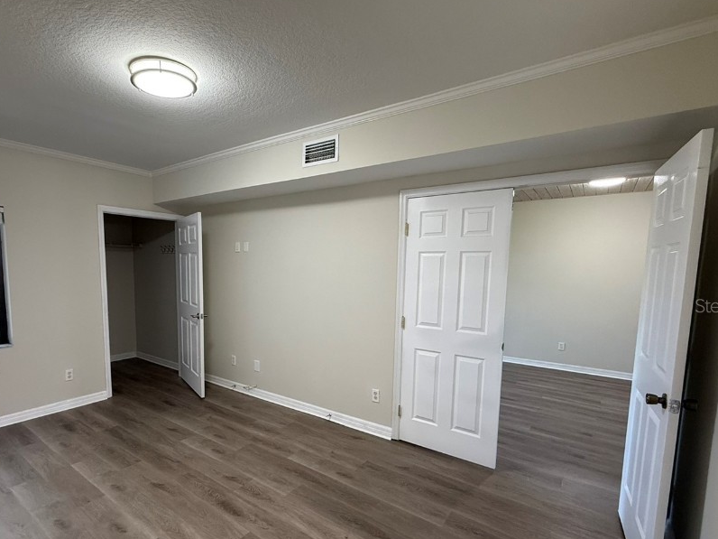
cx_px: 318
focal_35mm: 18
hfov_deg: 87.4
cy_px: 305
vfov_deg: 71.3
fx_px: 373
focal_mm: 2.22
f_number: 2.2
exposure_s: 1/60
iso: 200
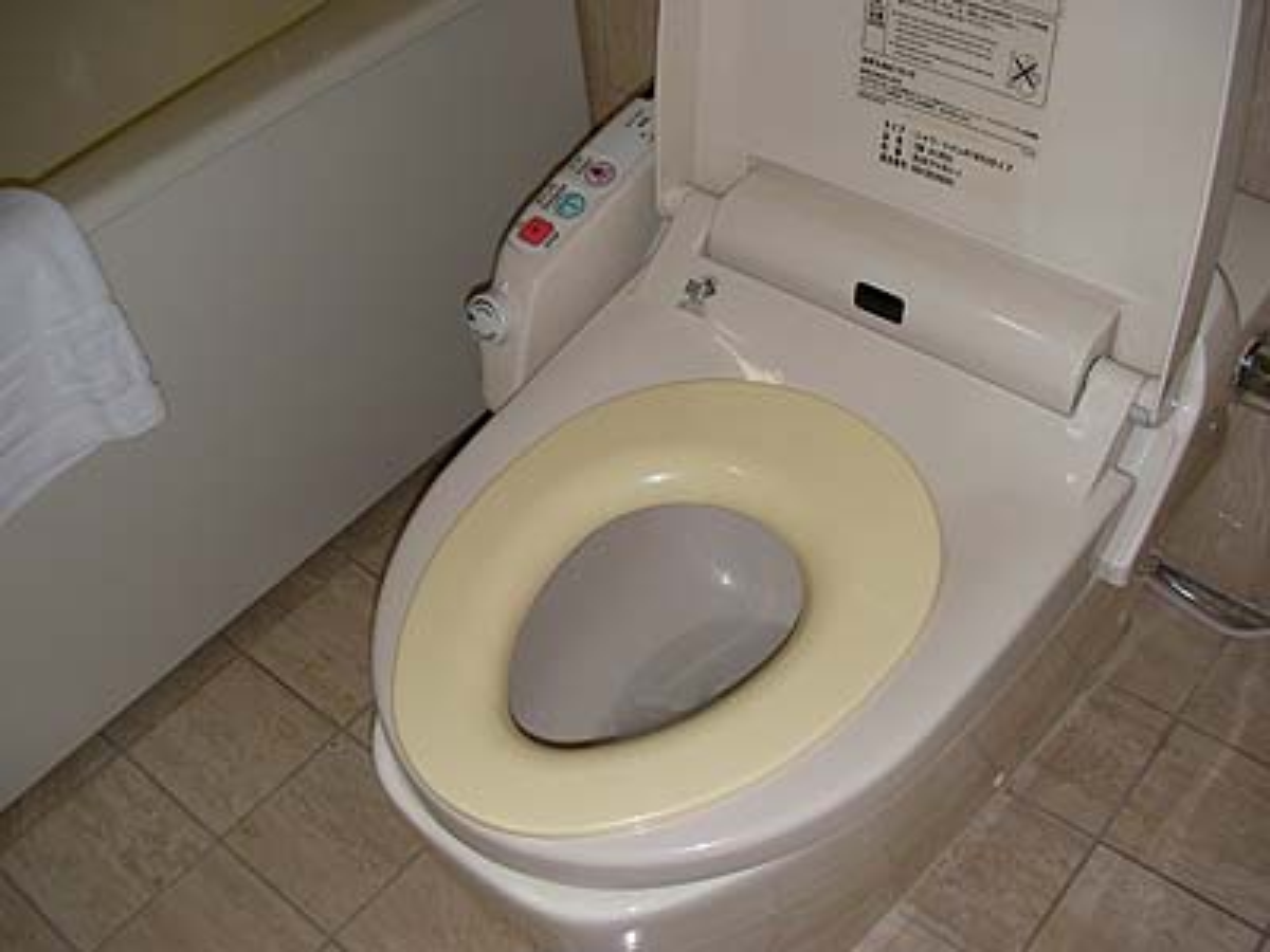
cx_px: 635
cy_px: 476
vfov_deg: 35.1
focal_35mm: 41
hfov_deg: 45.8
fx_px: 1504
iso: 100
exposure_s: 1/30
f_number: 3.5
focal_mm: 6.3
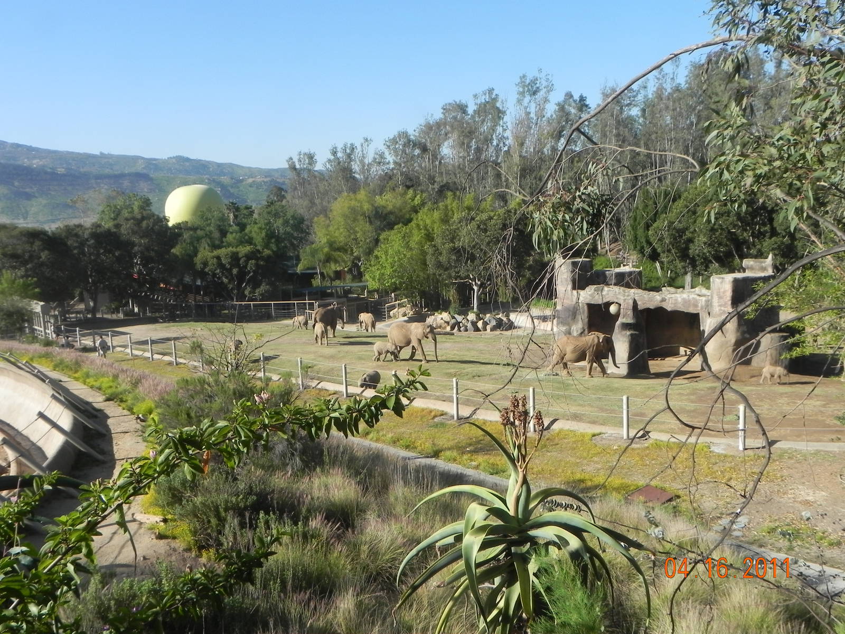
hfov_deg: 55.4
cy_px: 317
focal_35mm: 33
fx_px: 806
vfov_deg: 42.9
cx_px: 422
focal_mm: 5.9
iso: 160
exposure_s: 1/320
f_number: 6.3
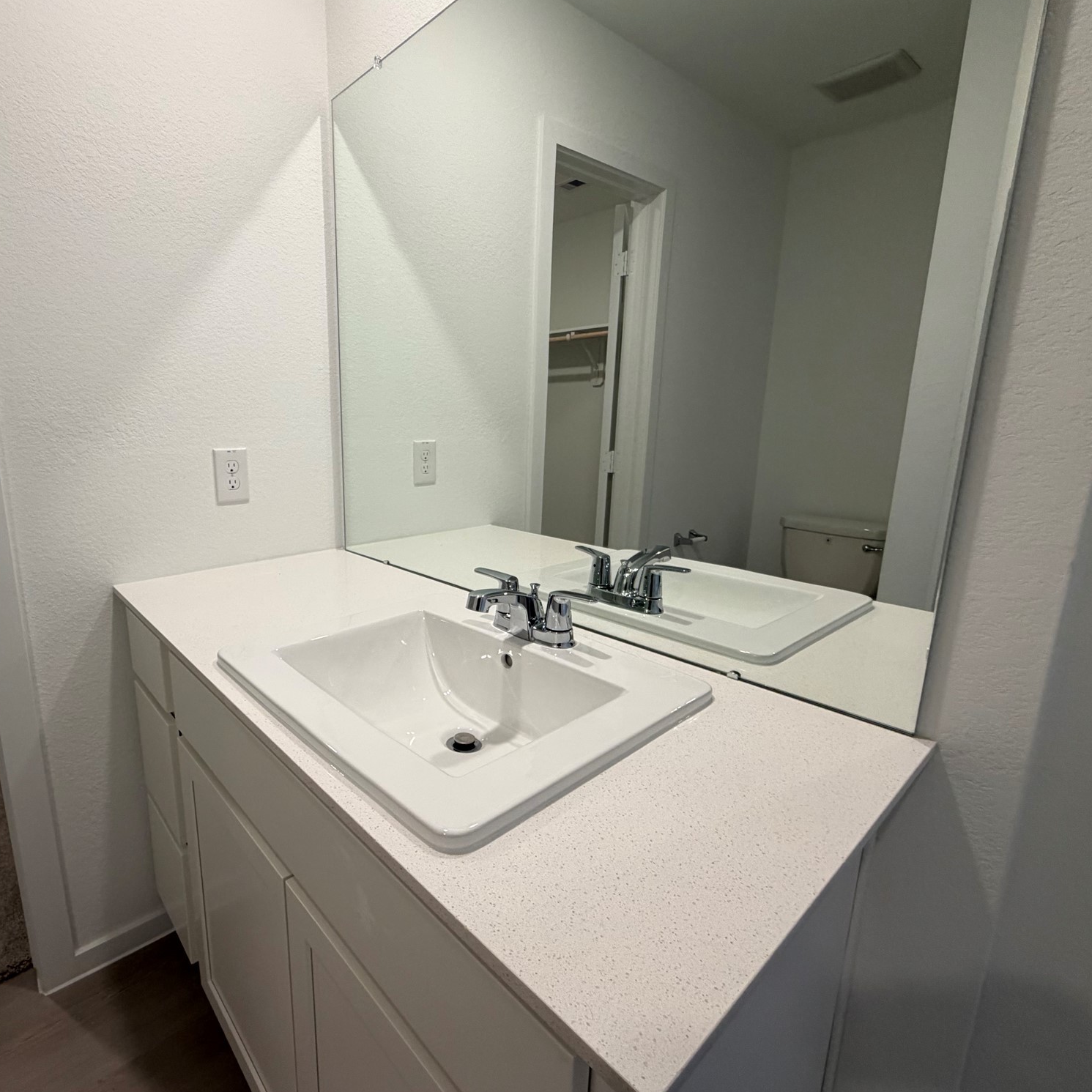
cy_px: 540
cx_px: 423
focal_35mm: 17
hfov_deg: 82.7
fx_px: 607
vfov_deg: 84.0
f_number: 2.2
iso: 160
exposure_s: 1/121
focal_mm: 2.22
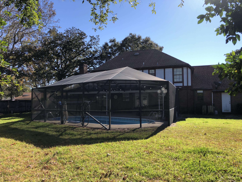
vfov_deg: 49.7
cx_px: 121
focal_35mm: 28
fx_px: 196
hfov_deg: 63.4
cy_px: 91
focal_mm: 3.99
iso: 20
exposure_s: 1/1200
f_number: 1.8
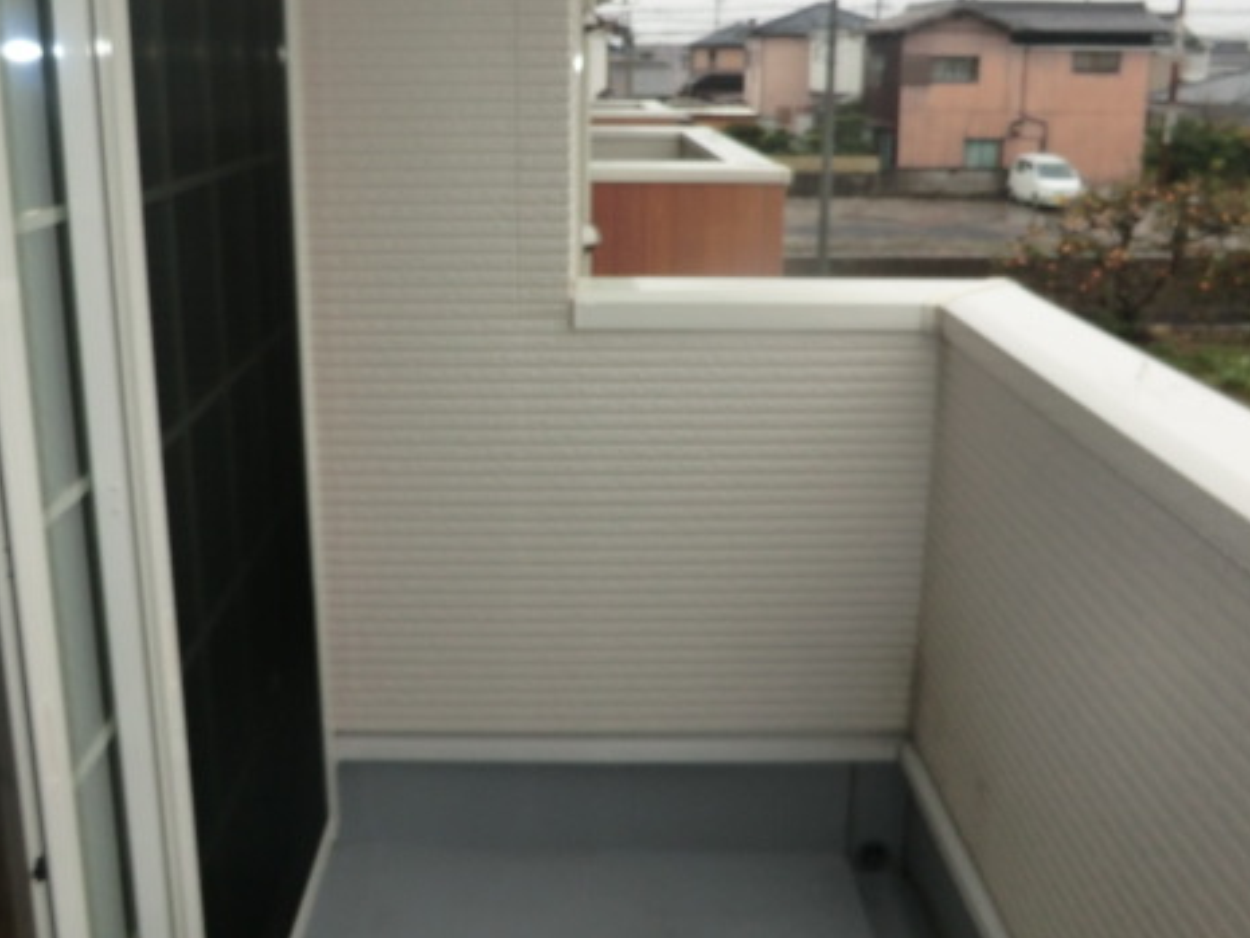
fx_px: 1192
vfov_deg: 42.7
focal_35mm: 33
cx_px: 575
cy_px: 363
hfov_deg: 55.3
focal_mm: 4.3
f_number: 3.2
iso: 100
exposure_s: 1/60
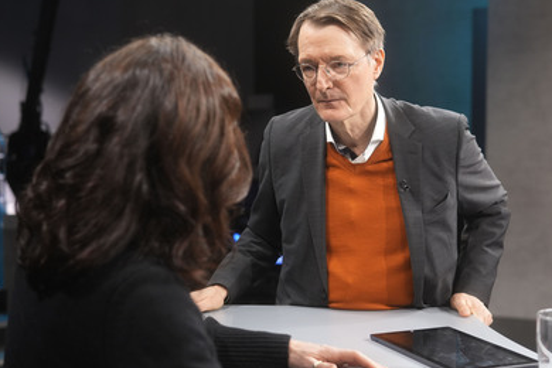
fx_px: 797
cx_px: 277
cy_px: 176
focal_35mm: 52
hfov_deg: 38.2
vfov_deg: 26.0
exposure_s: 1/100
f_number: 2.2
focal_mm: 30
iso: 640
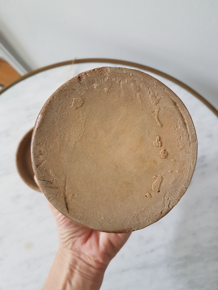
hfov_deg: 53.1
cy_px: 145
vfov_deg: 67.3
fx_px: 218
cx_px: 109
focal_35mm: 26
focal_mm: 4.2
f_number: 1.7
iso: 160
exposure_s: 1/50
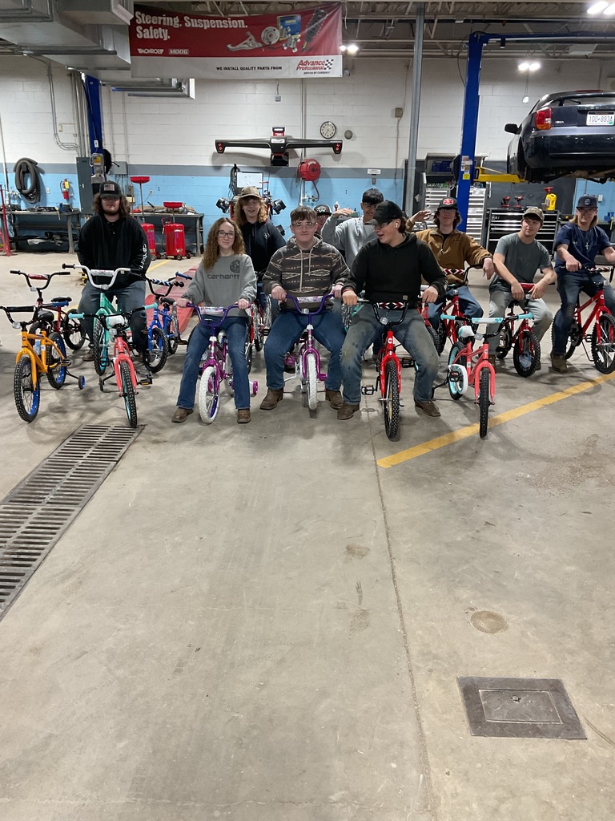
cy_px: 410
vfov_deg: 61.7
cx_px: 308
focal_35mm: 29
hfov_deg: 48.2
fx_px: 687
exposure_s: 1/60
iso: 80
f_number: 1.8
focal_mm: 3
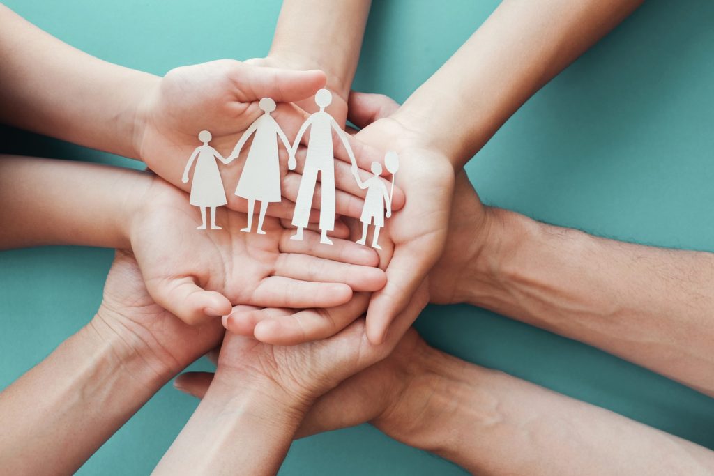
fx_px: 595
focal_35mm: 30
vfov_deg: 43.6
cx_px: 357
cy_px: 238
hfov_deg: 61.9
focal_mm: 20
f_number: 6.4
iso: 800
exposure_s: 1/80
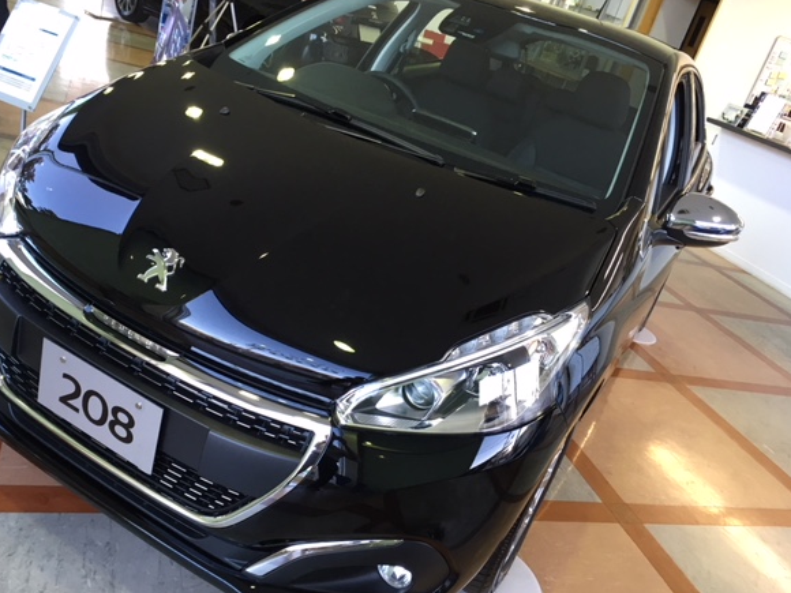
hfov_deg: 56.7
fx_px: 731
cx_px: 361
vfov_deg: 44.1
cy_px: 311
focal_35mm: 32
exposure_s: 1/30
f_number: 2.2
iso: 80
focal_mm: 4.15
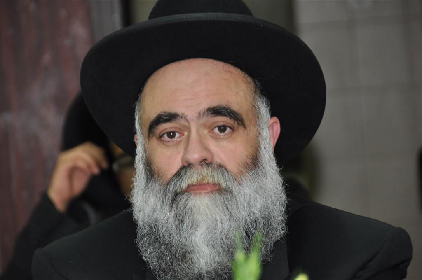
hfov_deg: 9.2
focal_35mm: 225
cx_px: 211
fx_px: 2634
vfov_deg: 6.1
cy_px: 140
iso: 500
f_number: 5.6
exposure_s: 1/60
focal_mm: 150
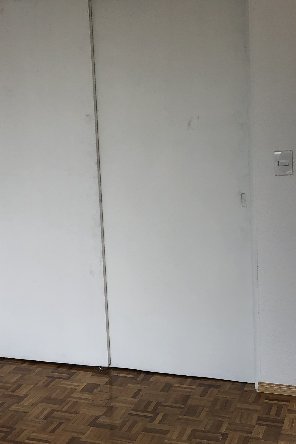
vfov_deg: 35.6
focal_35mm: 56
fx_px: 691
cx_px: 74
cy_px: 200
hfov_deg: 23.9
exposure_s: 1/120
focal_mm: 4
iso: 40
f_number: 1.8
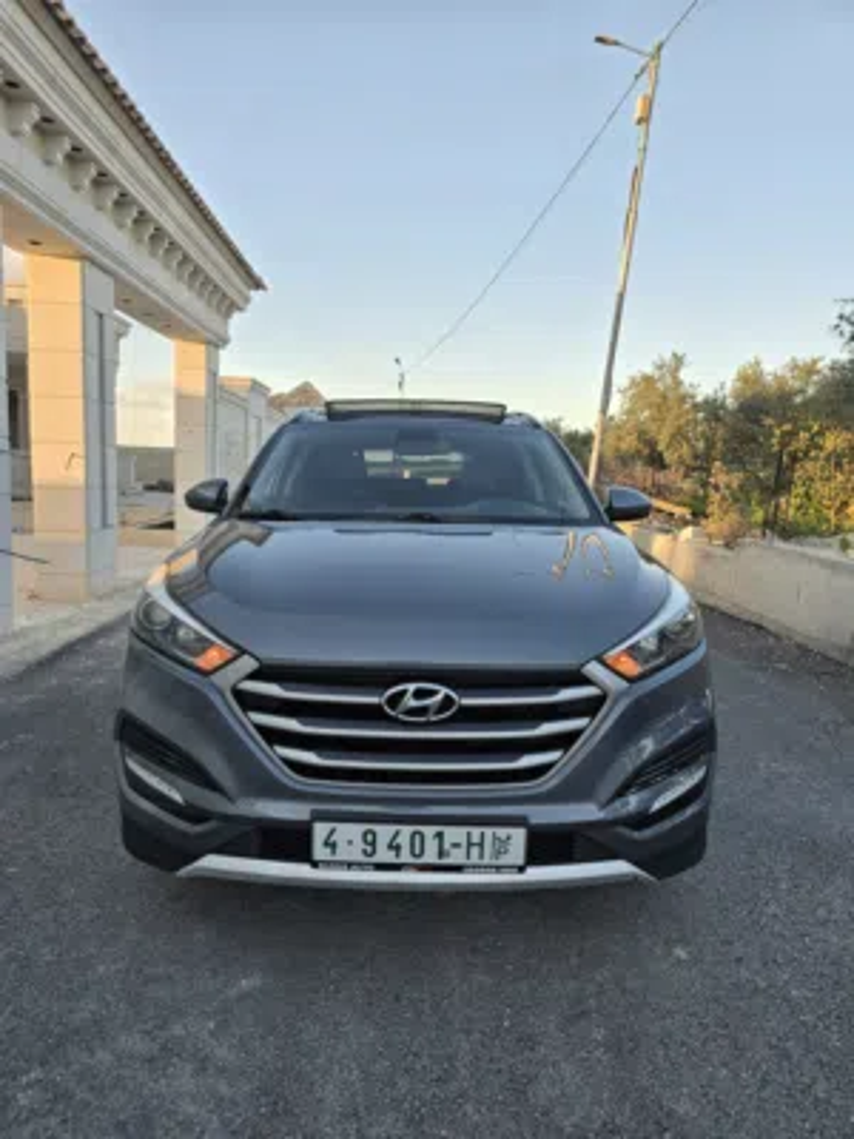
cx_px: 427
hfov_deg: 58.9
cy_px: 570
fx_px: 757
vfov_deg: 73.9
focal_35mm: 23
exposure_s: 1/180
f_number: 1.7
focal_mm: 6.3
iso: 20
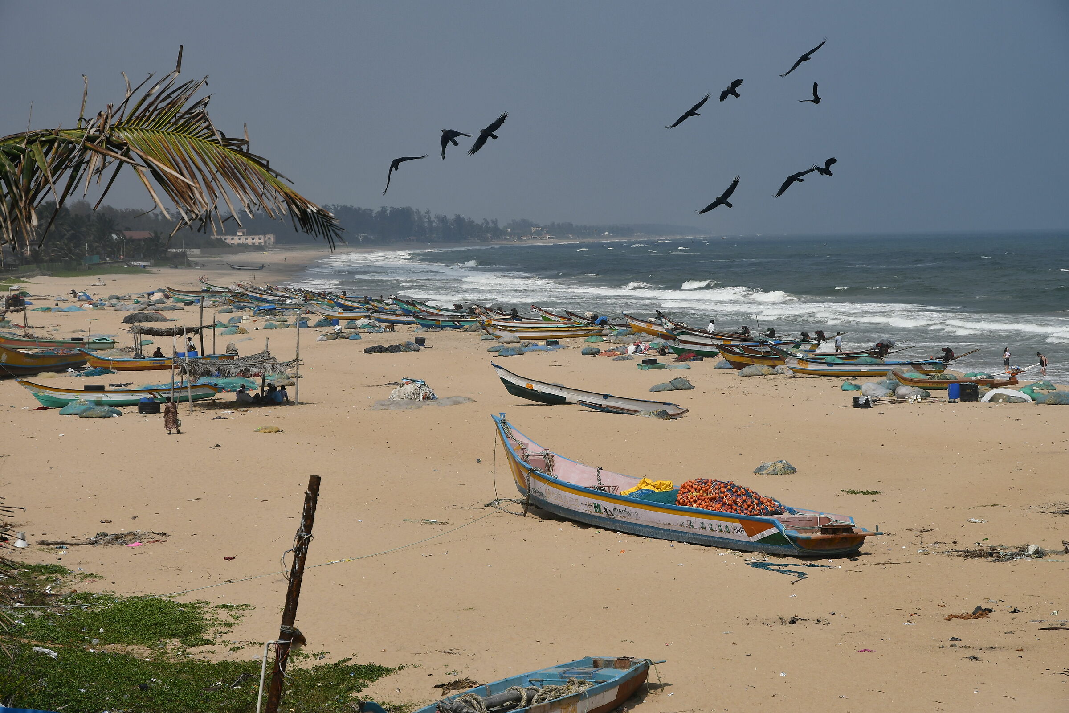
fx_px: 2761
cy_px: 356
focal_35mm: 93
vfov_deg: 14.7
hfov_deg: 21.9
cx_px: 534
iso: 100
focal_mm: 62
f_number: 8
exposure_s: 1/1000
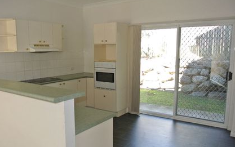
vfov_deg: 40.6
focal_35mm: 31
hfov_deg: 61.2
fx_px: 199
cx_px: 109
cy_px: 83
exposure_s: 1/60
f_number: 3.5
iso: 200
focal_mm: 10
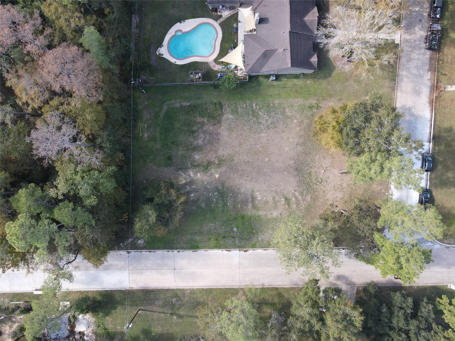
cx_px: 228
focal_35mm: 24
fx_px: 315
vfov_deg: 56.8
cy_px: 170
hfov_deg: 71.6
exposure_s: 1/90
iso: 100
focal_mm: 4.5
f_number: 2.8
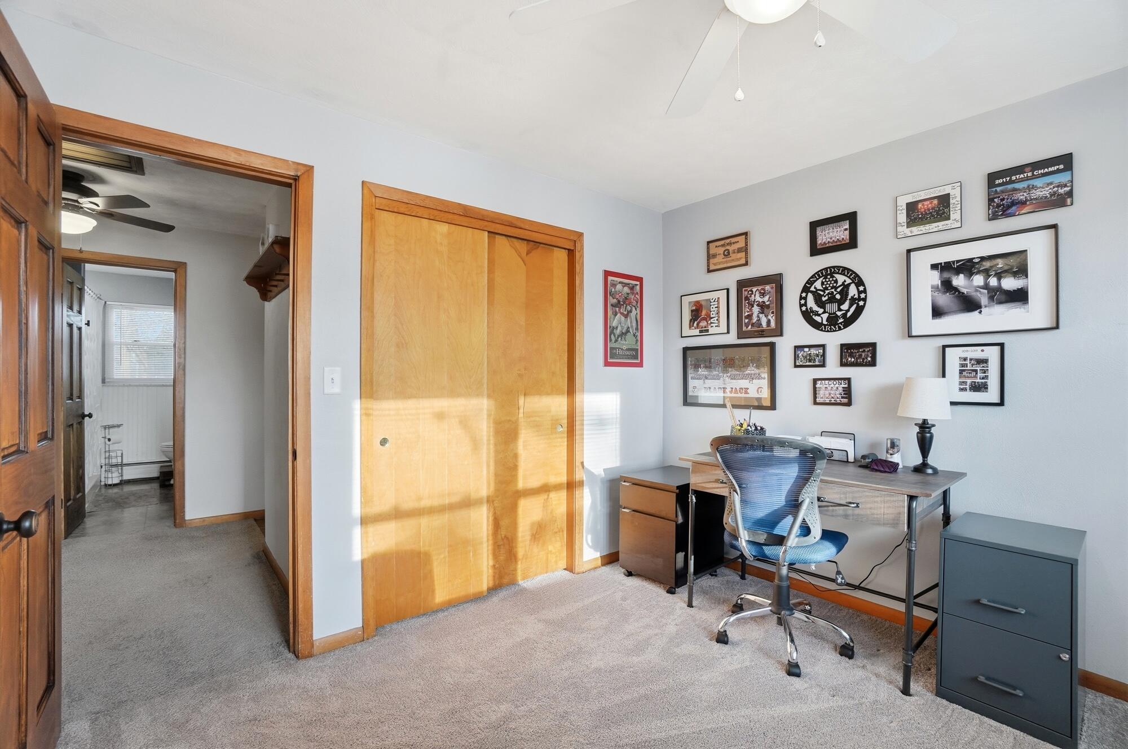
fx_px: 469
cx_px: 564
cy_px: 374
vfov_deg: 77.2
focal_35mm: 15
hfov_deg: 100.5
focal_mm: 10
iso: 100
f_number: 4
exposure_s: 1/640
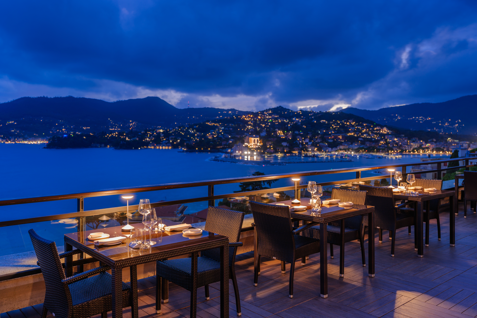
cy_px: 159
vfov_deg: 43.0
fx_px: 404
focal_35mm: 30
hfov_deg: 61.1
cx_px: 238
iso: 64
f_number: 4
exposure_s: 3
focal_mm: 30.5
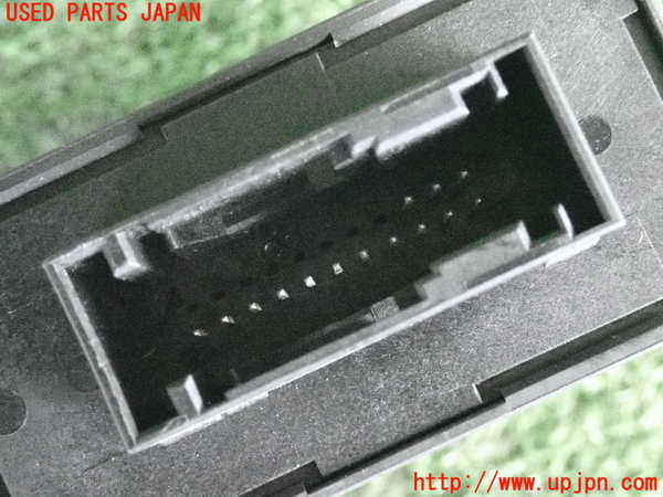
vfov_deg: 20.7
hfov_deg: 27.4
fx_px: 1360
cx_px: 332
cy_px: 248
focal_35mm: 71
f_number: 3.9
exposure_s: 1/100
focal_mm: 12.73
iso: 12800
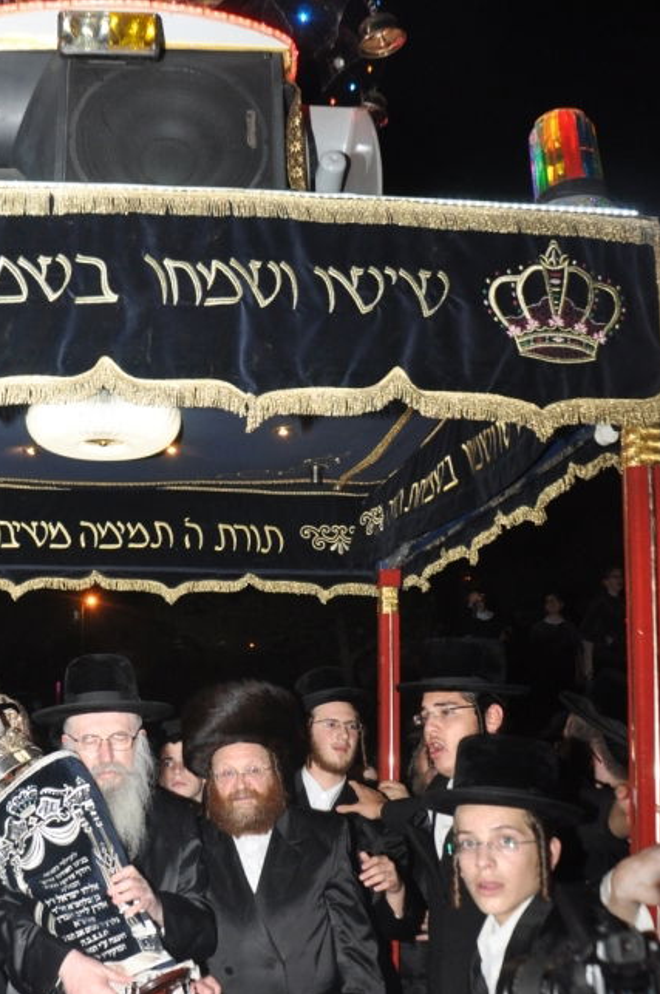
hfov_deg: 30.6
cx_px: 172
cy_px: 618
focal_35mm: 43
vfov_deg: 45.1
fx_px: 1186
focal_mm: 18
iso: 500
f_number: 6.3
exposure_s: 1/200
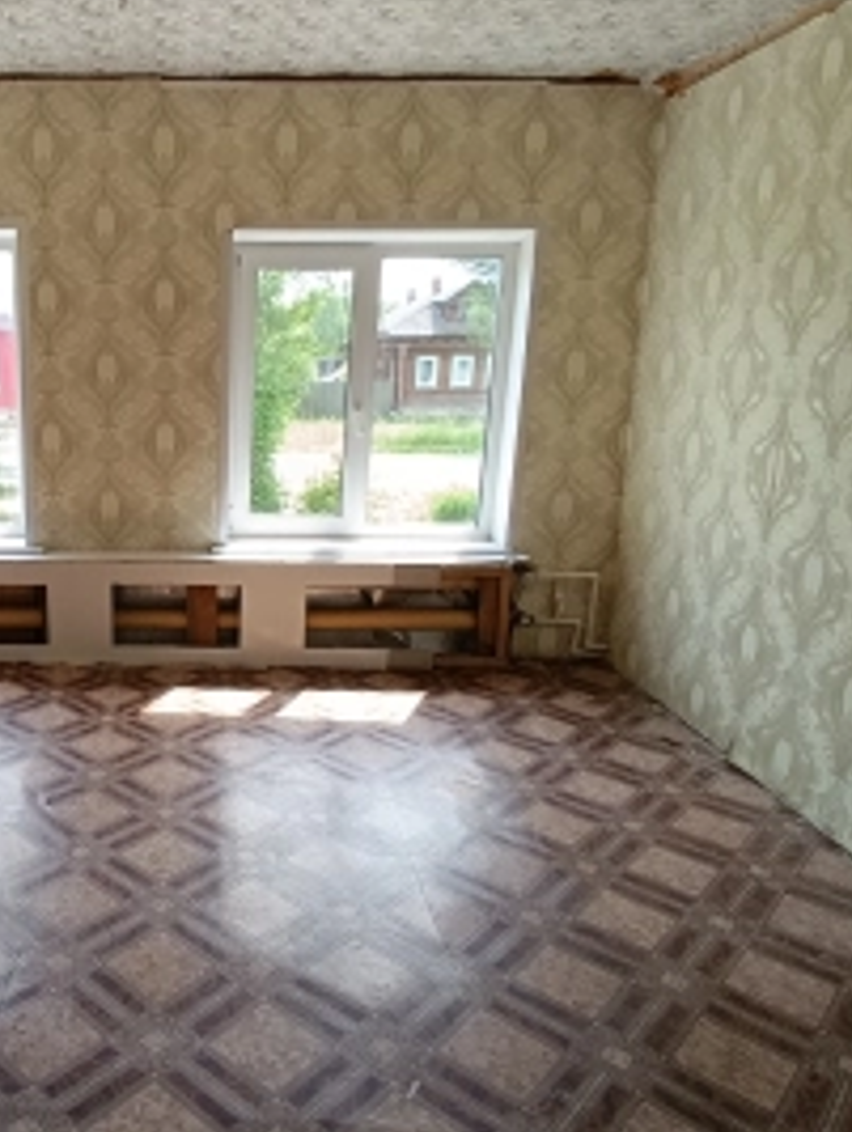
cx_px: 150
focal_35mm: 28
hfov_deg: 46.7
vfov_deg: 63.4
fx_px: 917
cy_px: 568
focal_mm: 1.65
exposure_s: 1/100
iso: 50
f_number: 2.2
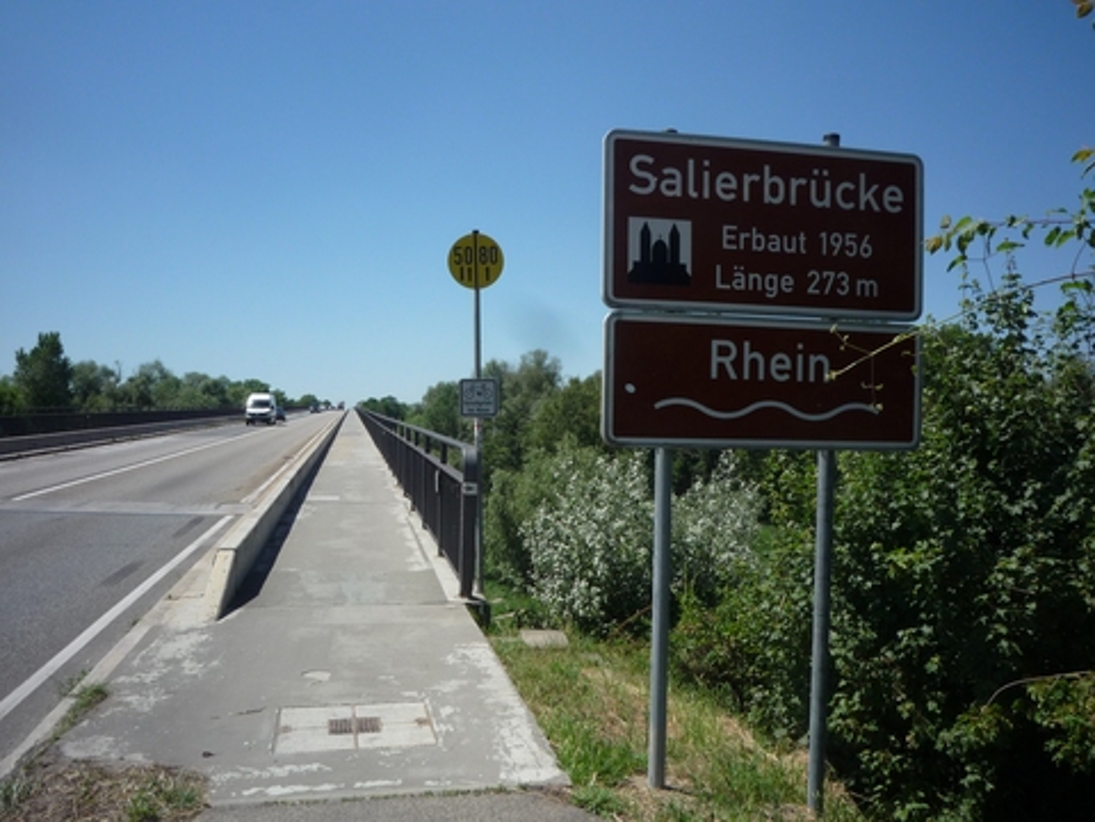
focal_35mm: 32
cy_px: 411
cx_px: 548
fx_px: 1012
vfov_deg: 44.2
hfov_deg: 56.8
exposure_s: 1/500
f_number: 5.6
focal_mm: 5.2
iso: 100
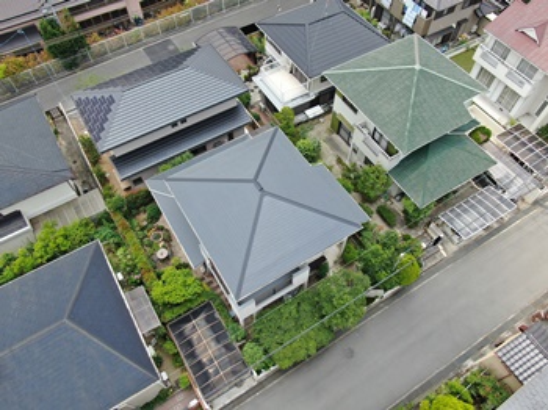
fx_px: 395
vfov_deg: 54.8
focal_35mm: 25
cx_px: 274
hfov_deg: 69.4
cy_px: 205
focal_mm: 4.48
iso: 110
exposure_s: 1/500
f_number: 2.8
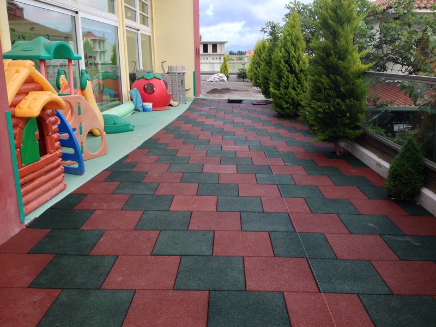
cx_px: 218
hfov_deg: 52.6
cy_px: 164
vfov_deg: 40.7
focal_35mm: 35
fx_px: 441
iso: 50
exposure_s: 1/165
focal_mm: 4.28
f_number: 2.4
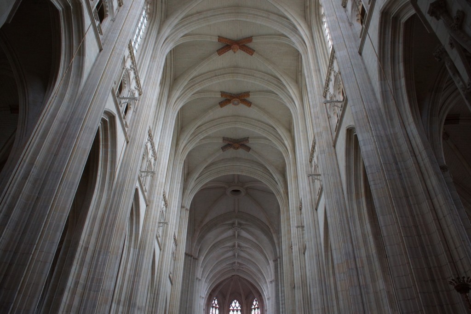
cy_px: 157
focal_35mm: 30
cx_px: 236
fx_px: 392
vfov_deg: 43.6
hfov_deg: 61.9
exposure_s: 1/160
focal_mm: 20
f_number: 4
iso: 800
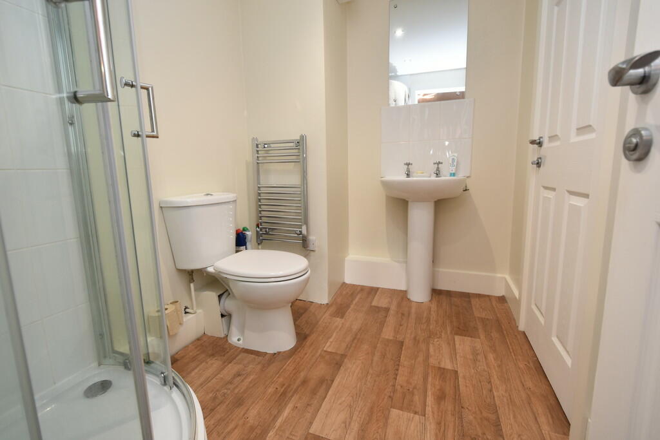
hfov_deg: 100.4
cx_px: 330
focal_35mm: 15
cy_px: 220
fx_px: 275
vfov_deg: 77.3
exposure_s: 1/60
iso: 400
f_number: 4
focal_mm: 10
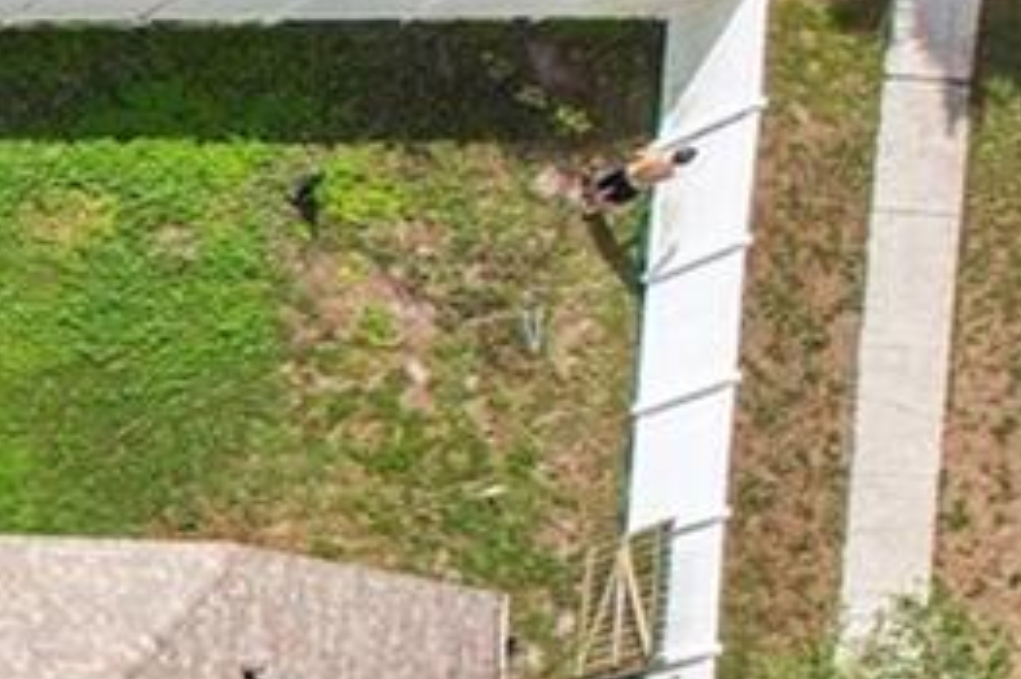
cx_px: -2054
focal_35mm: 134
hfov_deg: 10.6
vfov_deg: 9.5
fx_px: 3798
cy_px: 1358
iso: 120
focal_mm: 8.4
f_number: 2.8
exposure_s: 1/1500
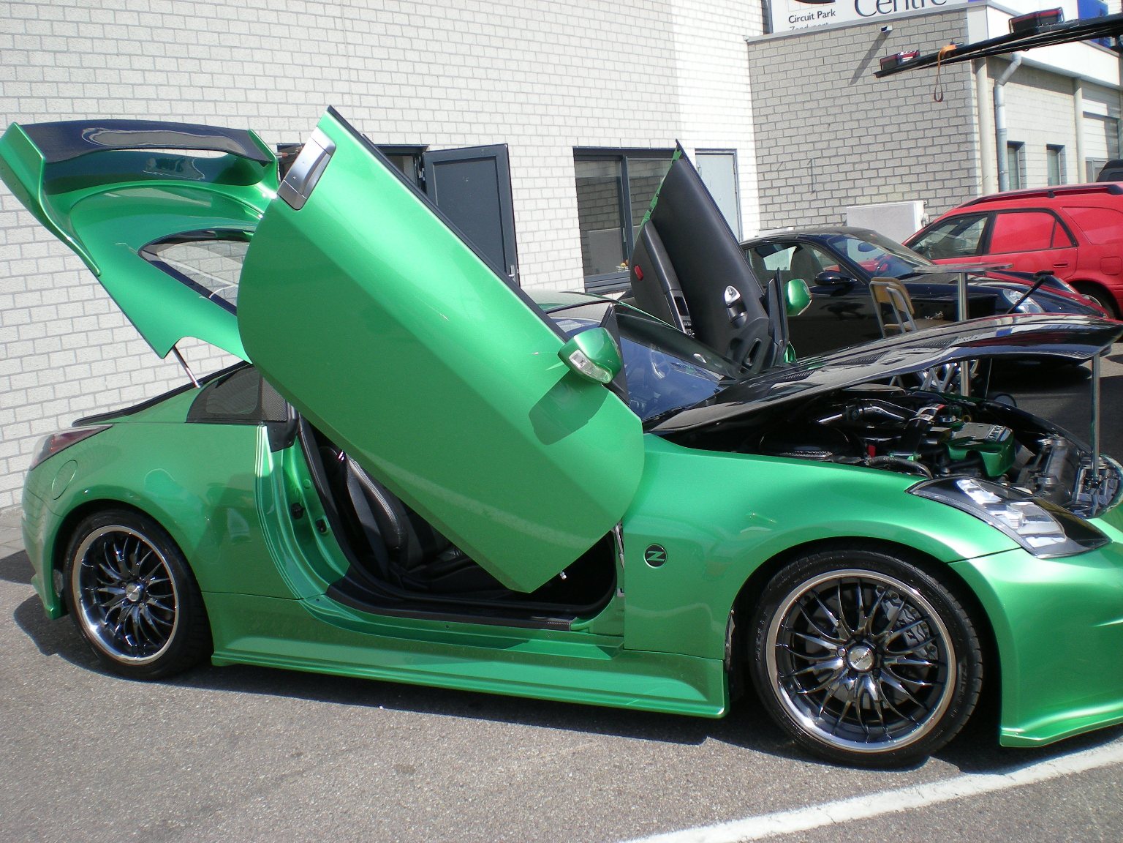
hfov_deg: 49.0
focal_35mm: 38
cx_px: 562
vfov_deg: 37.7
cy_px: 422
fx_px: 1233
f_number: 4.6
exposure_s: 1/294
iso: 50
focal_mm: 6.3
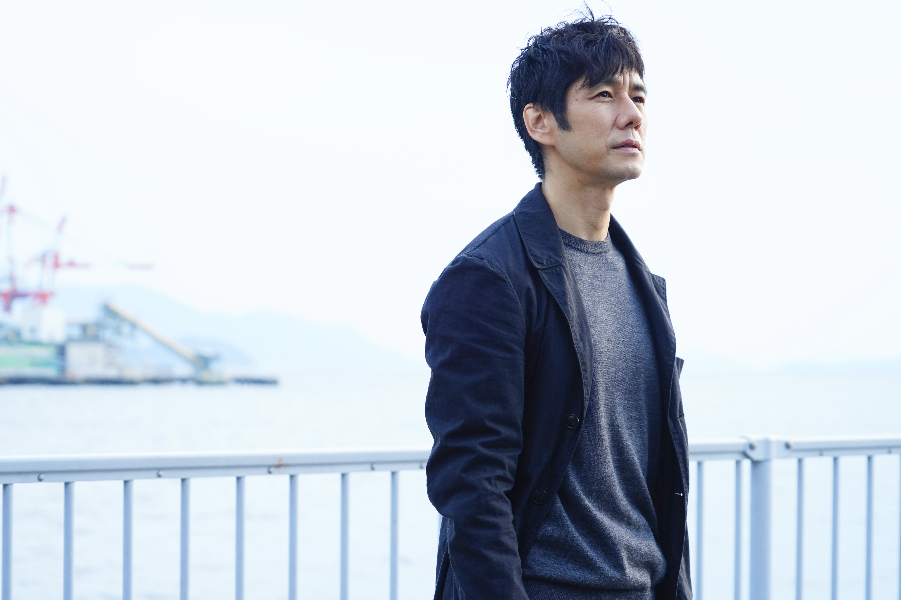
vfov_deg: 13.6
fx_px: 2528
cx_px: 450
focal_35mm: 101
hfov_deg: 20.2
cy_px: 300
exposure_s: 1/200
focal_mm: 101
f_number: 6.3
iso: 1600
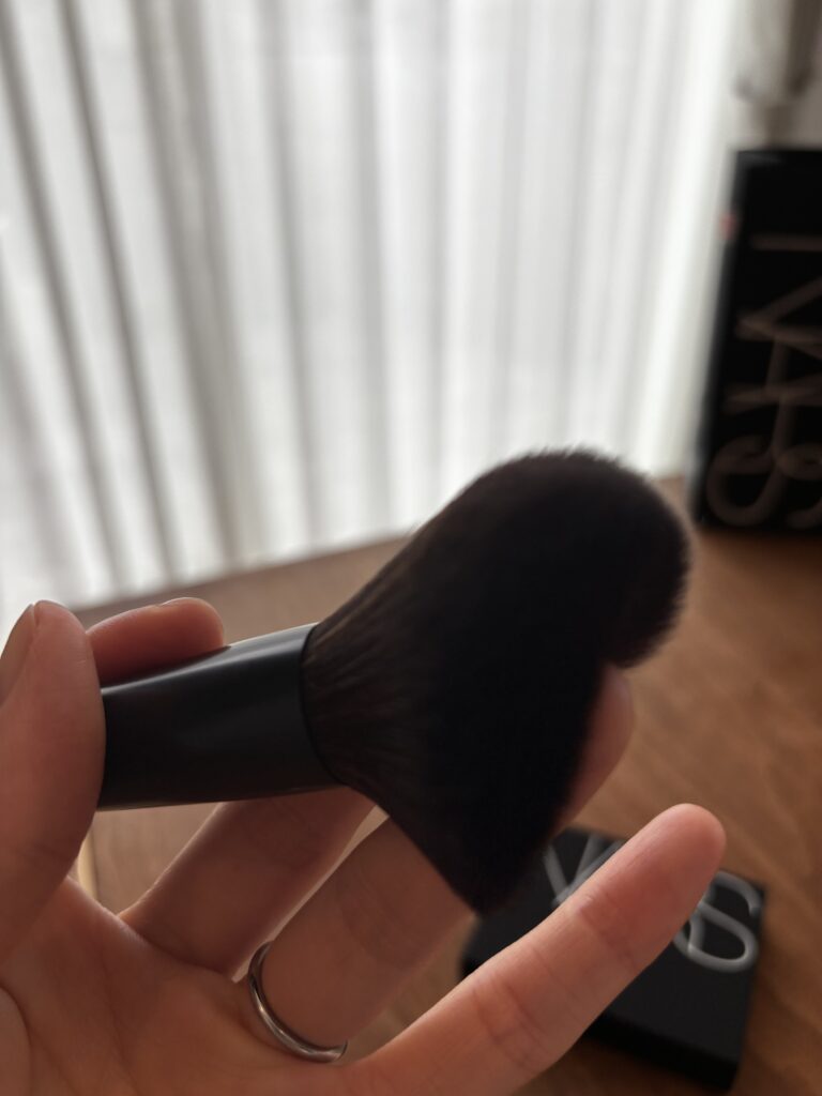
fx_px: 823
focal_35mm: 26
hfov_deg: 53.1
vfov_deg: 67.3
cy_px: 548
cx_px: 411
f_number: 1.6
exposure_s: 1/408
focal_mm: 5.96
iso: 50
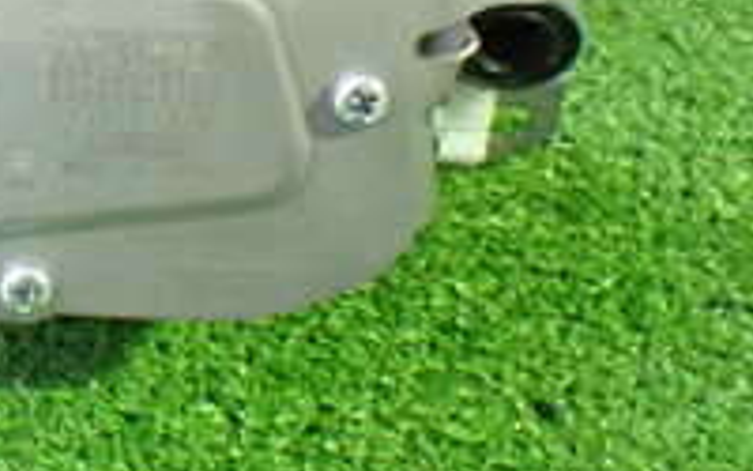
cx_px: -162
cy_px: -15
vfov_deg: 10.7
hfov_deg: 16.5
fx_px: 2483
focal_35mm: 121
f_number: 2.7
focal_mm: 6.83
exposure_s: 1/40
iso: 1000
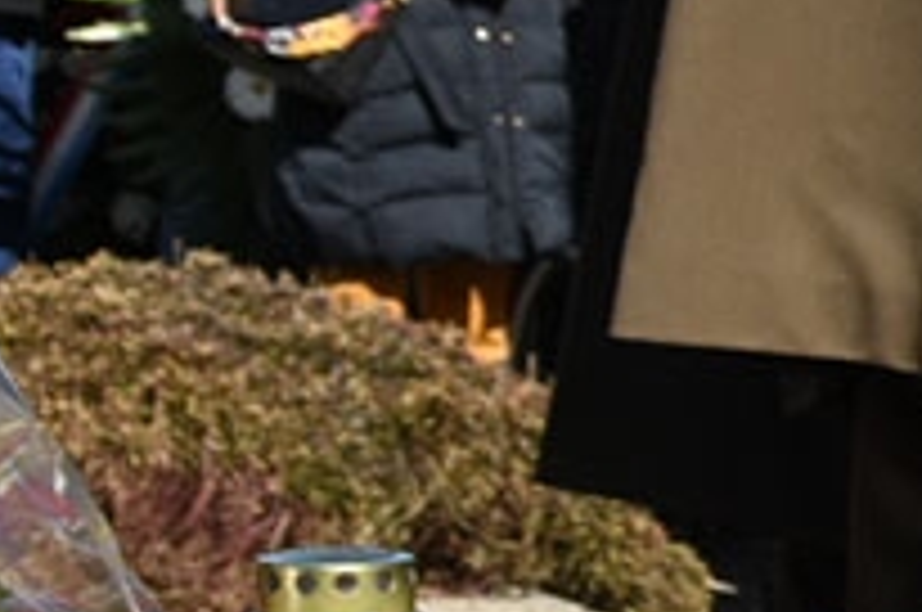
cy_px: 238
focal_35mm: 211
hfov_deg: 8.6
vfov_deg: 6.5
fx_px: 5395
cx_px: 2501
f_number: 5.6
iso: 400
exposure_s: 1/1250
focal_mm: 24
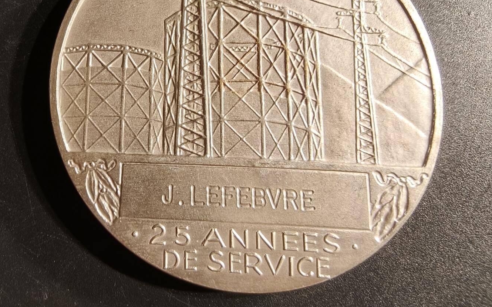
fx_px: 442
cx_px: 245
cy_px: 170
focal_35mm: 33
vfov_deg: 38.3
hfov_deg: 58.1
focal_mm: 2.32
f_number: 2
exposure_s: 1/100
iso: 100
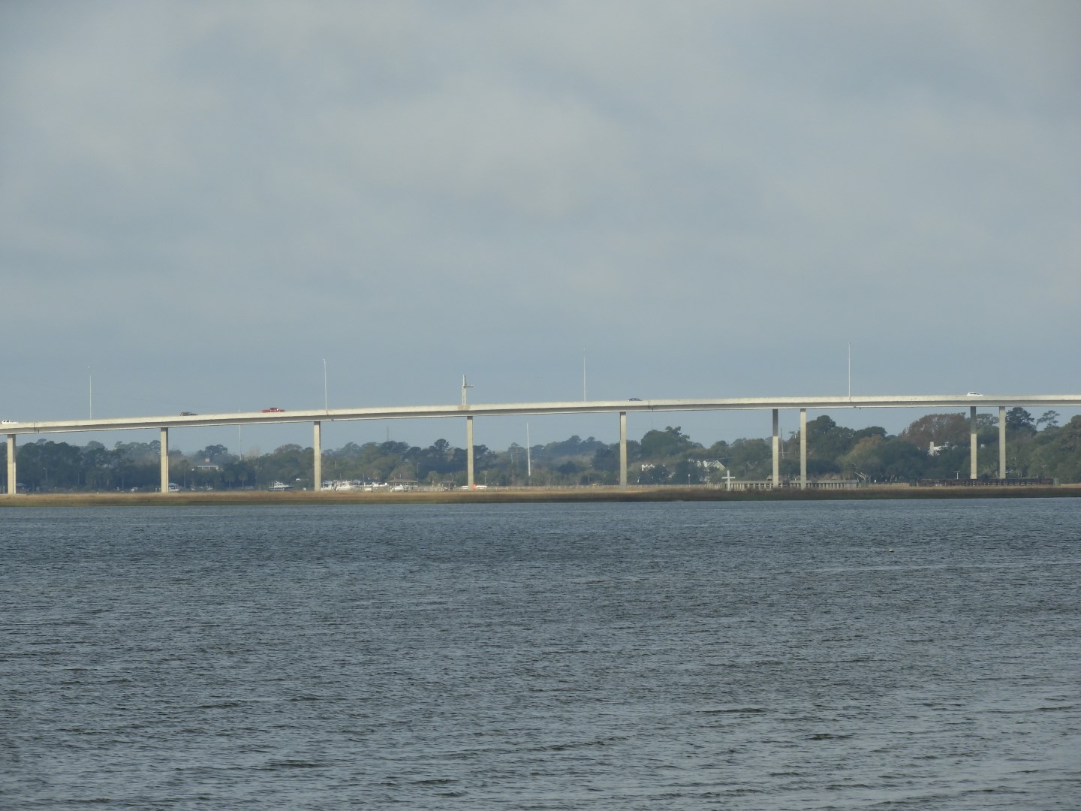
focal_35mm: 330
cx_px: 540
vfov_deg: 4.5
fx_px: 10305
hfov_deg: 6.0
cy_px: 406
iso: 100
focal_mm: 59.1
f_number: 5.5
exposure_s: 1/640
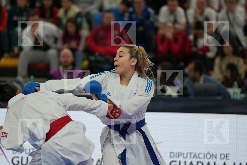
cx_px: 124
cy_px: 82
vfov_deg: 4.6
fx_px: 2058
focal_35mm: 300
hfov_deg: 6.9
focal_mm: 200
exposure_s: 1/1000
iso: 1600
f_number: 2.8
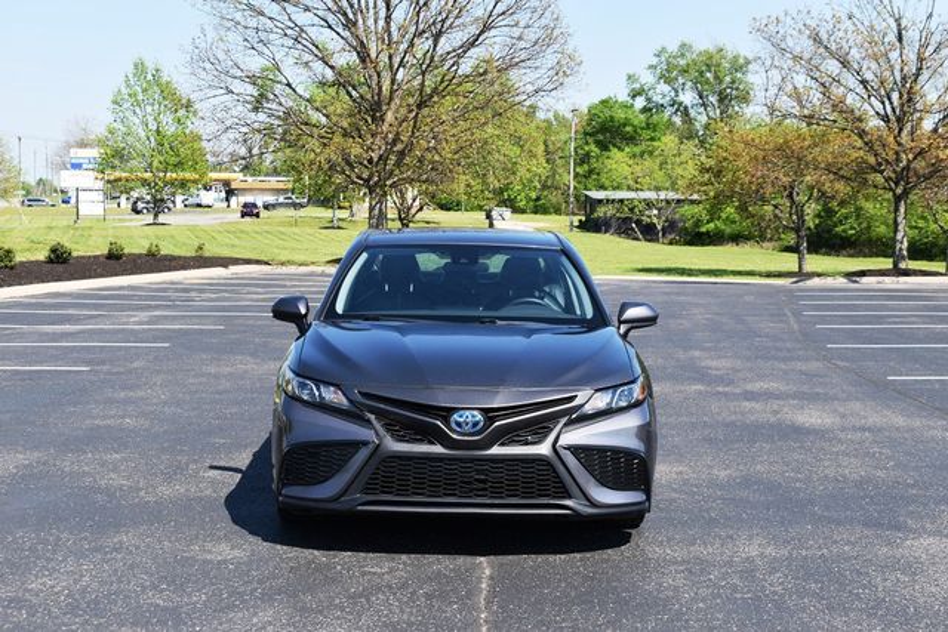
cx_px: 474
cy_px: 316
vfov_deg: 22.6
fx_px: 1580
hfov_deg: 33.4
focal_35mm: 60
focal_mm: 40
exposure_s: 1/250
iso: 125
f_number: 8
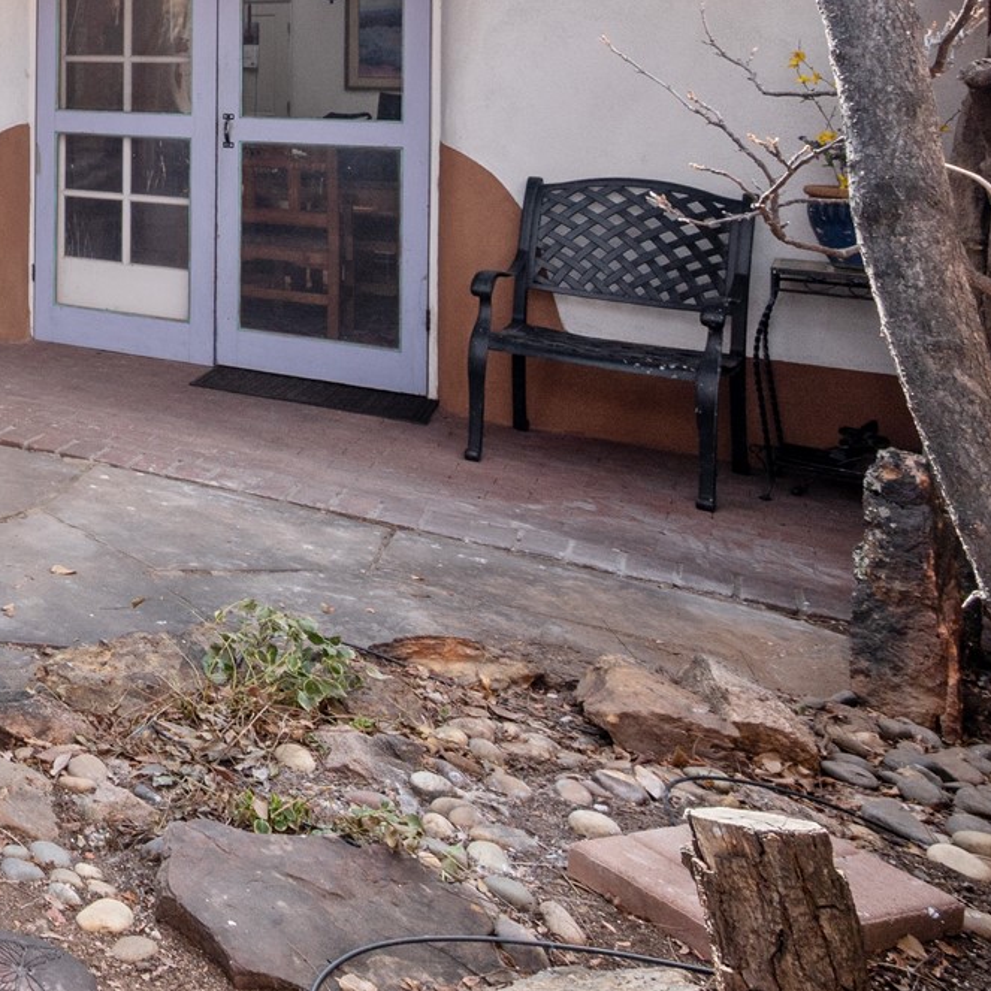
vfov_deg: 39.0
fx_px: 1263
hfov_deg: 27.6
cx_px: -527
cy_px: 50
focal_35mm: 39
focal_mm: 14
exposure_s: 1/80
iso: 400
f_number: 11
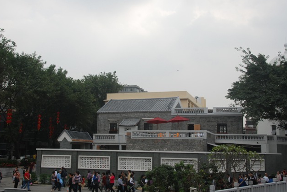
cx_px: 142
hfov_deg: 46.9
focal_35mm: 42
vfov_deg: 32.3
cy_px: 97
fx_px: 331
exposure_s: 1/400
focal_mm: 27
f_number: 10
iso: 500
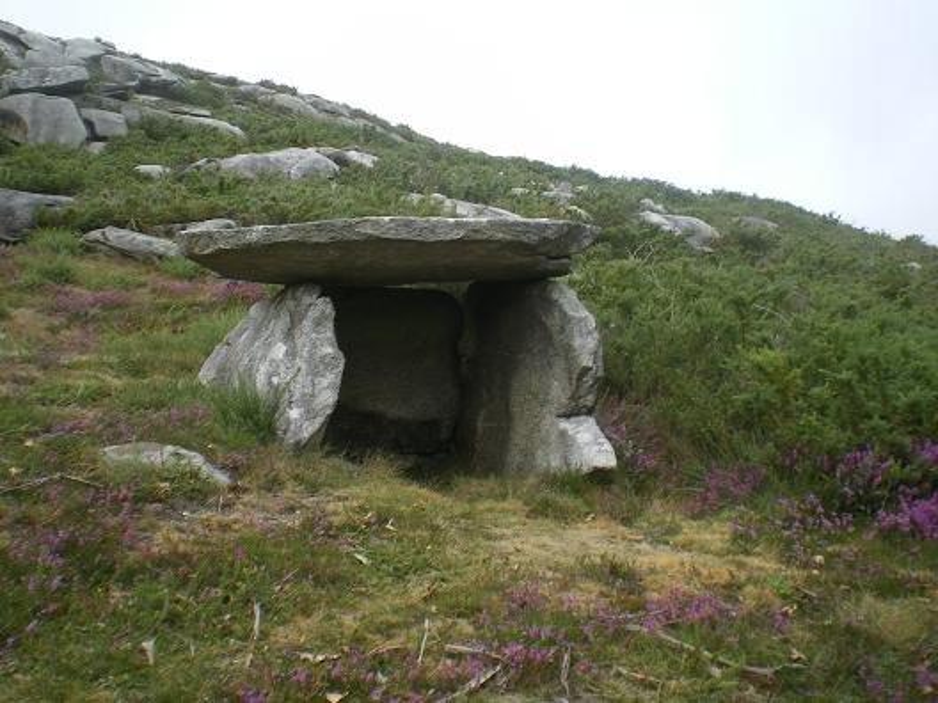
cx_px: 469
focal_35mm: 38
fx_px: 1030
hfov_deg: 49.0
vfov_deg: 37.7
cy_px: 352
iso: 64
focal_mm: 6.3
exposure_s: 1/250
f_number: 4.6
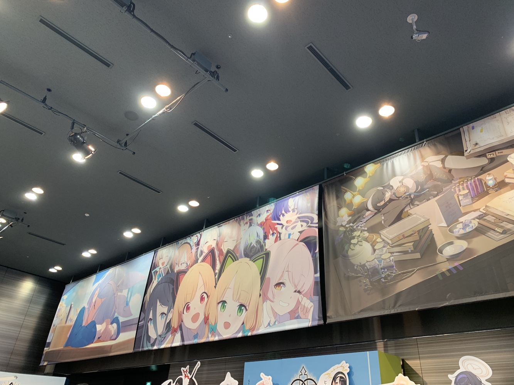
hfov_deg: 67.3
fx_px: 386
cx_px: 257
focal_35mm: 26
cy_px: 192
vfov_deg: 53.1
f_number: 1.8
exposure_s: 1/50
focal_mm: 4.25
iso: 50
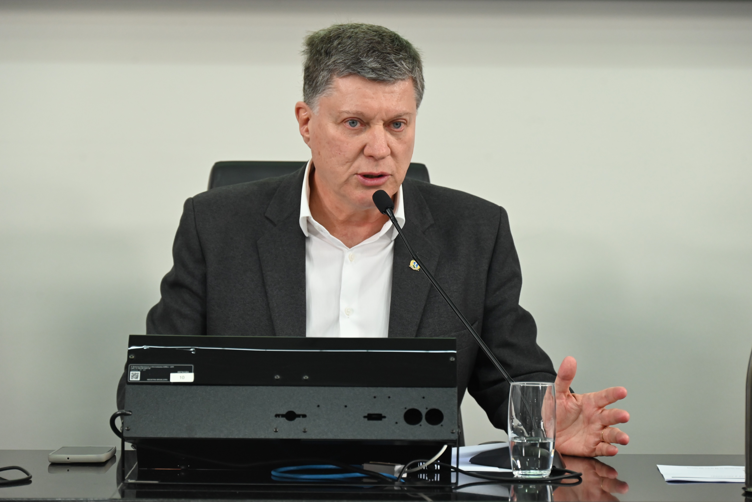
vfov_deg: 11.0
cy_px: 251
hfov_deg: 16.4
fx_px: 2612
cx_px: 376
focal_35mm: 125
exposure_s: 1/125
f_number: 6.3
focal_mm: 125
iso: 2000
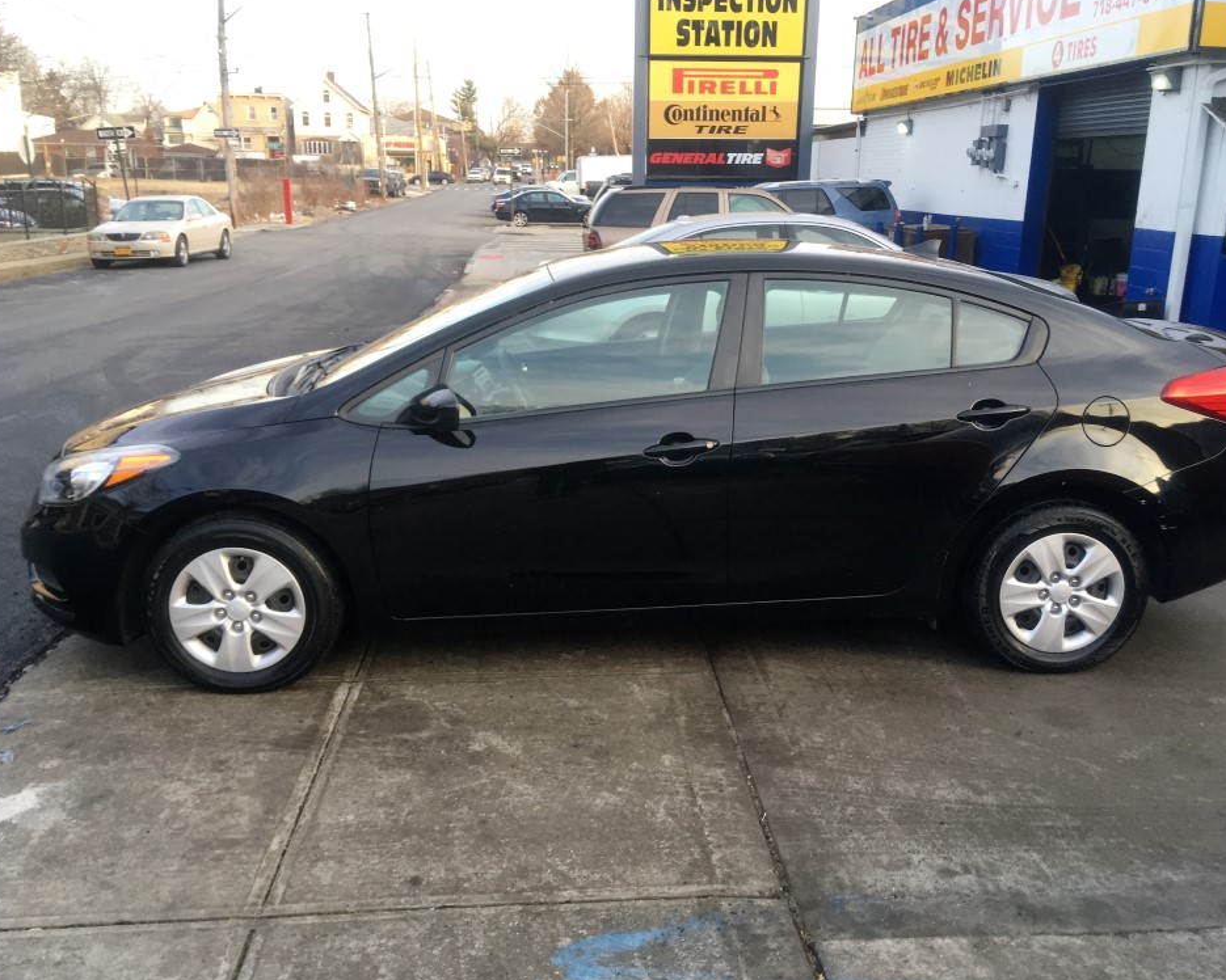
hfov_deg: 57.2
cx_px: 632
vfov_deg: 47.1
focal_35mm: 31
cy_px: 483
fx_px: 1125
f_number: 2.2
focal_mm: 4.15
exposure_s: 1/120
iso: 40
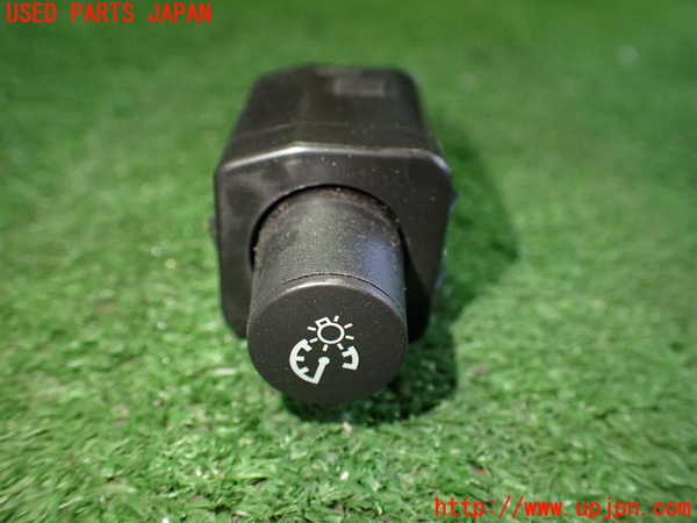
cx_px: 348
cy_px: 262
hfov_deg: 60.0
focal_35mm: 30
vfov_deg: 46.8
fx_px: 604
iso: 800
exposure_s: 1/125
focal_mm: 5.4
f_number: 2.3
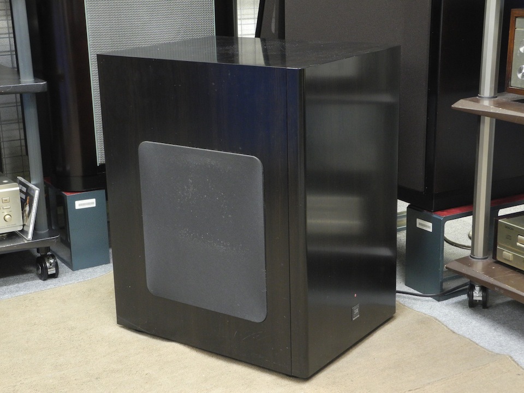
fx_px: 923
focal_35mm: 61
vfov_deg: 24.0
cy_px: 196
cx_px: 262
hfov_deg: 31.7
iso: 400
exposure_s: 1/8.6
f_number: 3.5
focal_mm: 13
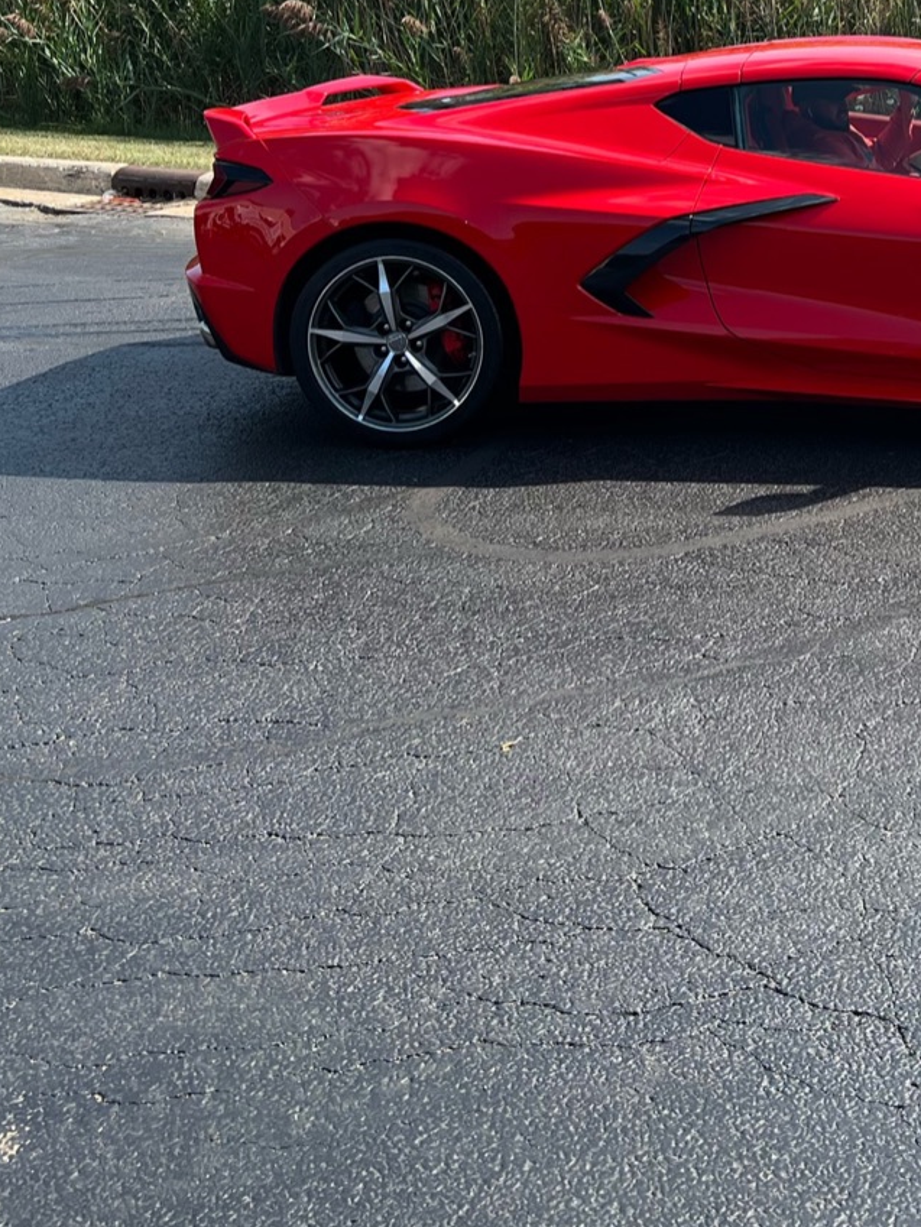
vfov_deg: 36.9
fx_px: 1738
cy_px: 169
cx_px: 852
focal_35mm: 49
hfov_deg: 28.4
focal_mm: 5.7
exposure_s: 1/2632
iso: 50
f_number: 1.5
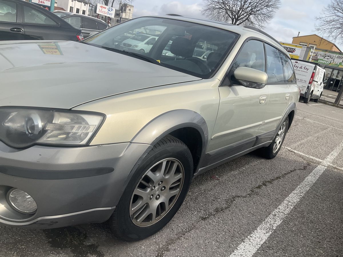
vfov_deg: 48.2
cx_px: 172
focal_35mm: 29
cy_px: 128
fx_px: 287
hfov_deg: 61.7
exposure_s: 1/1730
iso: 25
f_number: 1.8
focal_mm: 3
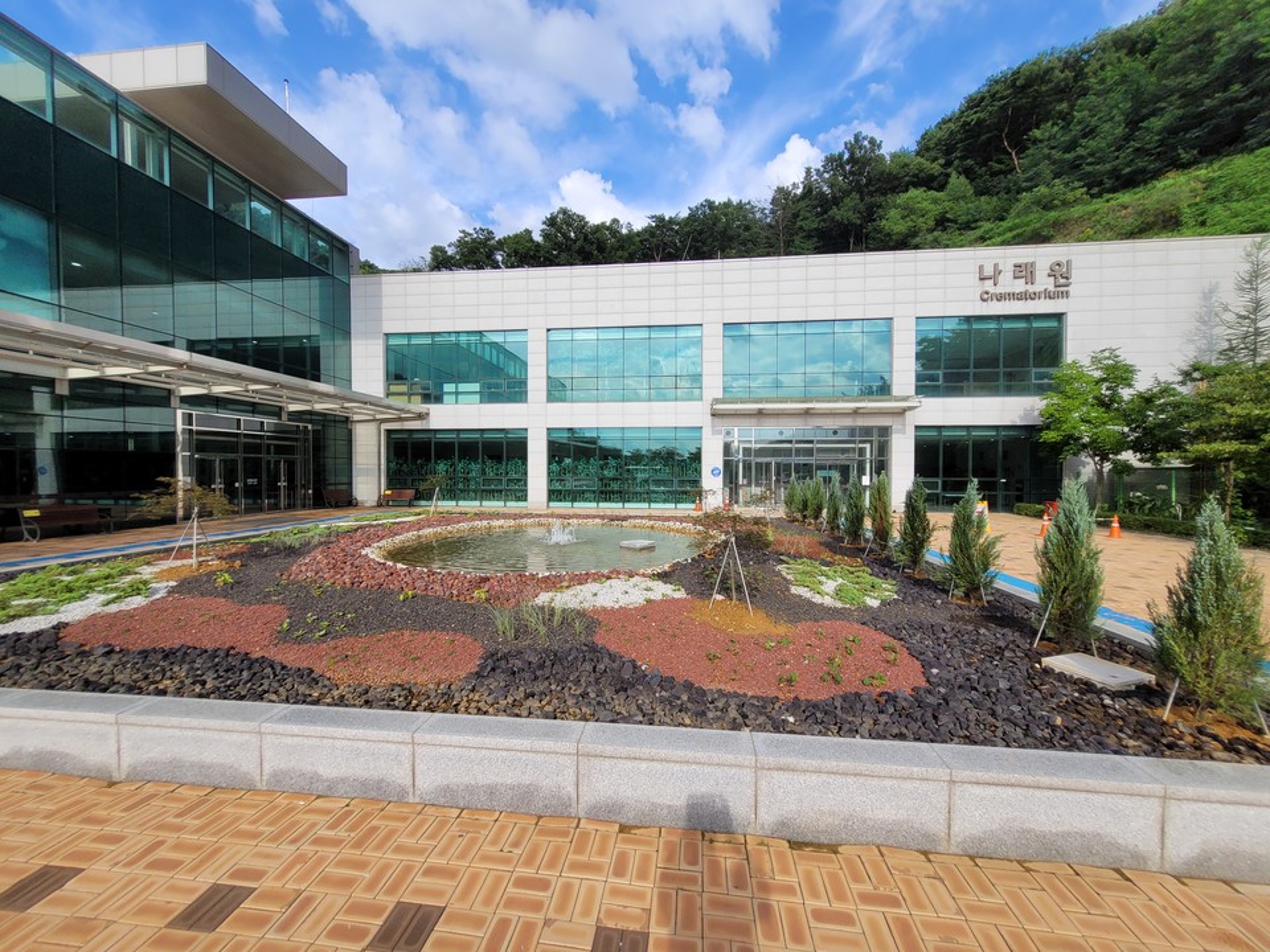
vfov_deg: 89.9
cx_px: 635
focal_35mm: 13
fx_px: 477
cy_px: 476
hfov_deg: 106.2
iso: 40
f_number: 2.2
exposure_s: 1/736
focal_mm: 1.74
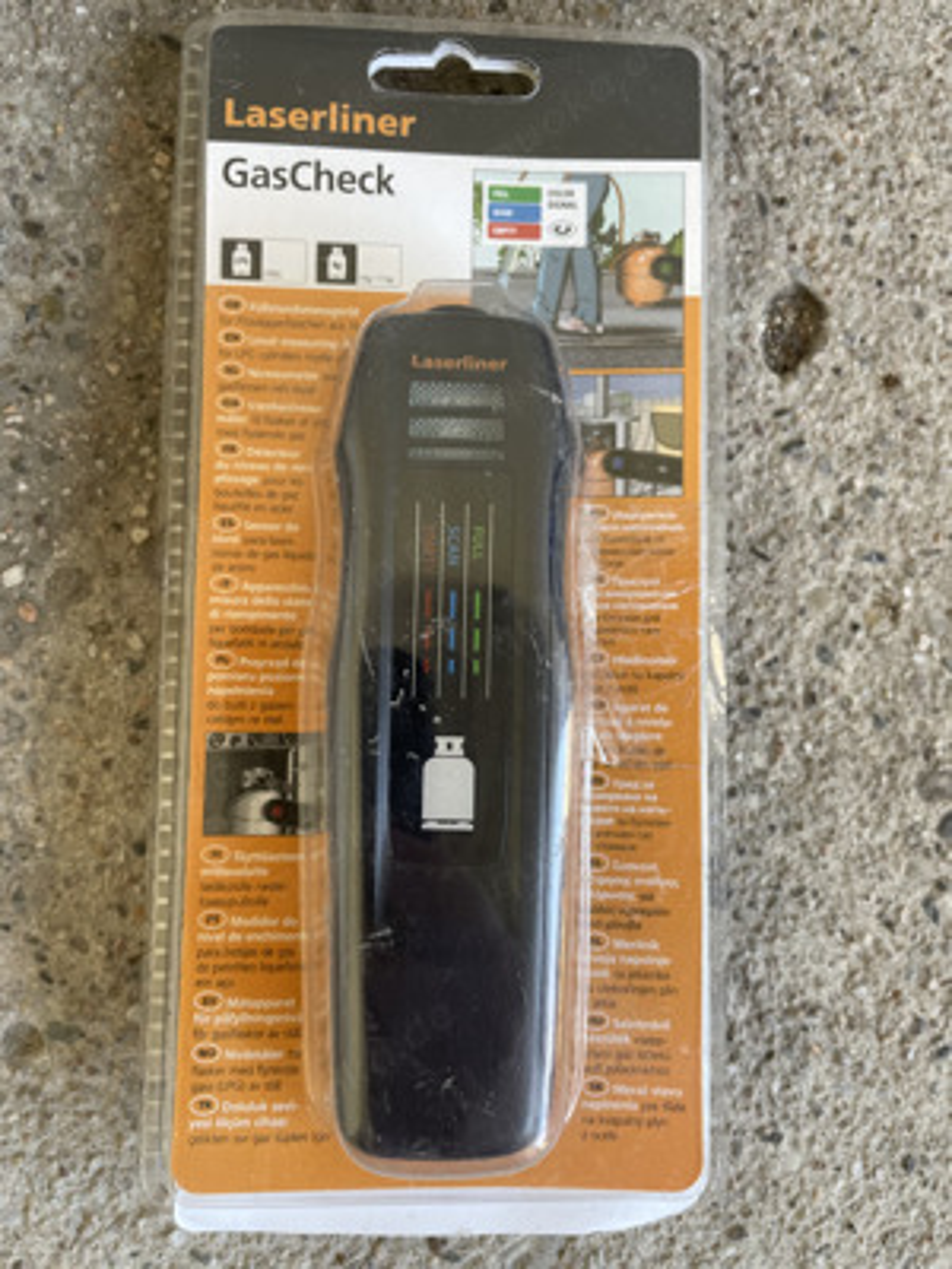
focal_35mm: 26
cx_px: 476
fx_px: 953
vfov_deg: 67.3
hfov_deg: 53.1
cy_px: 634
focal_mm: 4.2
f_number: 1.6
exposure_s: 1/121
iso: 125
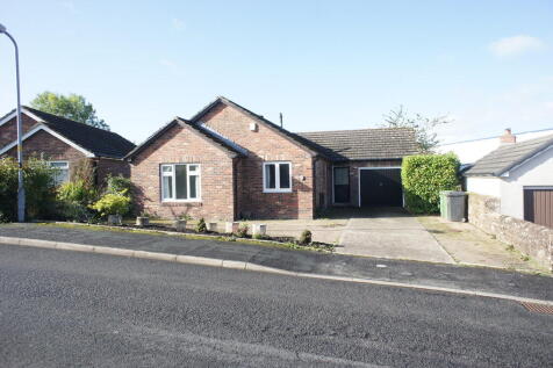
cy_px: 184
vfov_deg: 53.1
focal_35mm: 24
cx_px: 276
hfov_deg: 73.8
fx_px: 369
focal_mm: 16
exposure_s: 1/200
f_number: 6.3
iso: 200
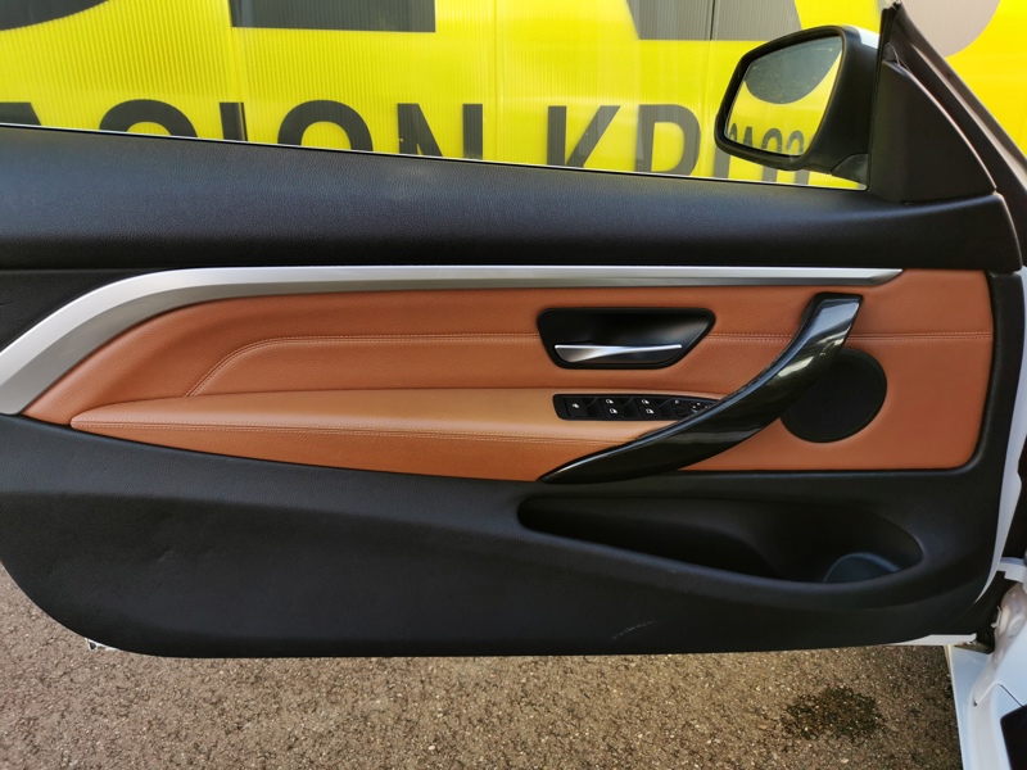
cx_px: 514
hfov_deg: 65.3
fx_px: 801
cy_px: 385
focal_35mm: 27
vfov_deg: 51.4
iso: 50
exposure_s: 1/157
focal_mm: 5.58
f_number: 1.8
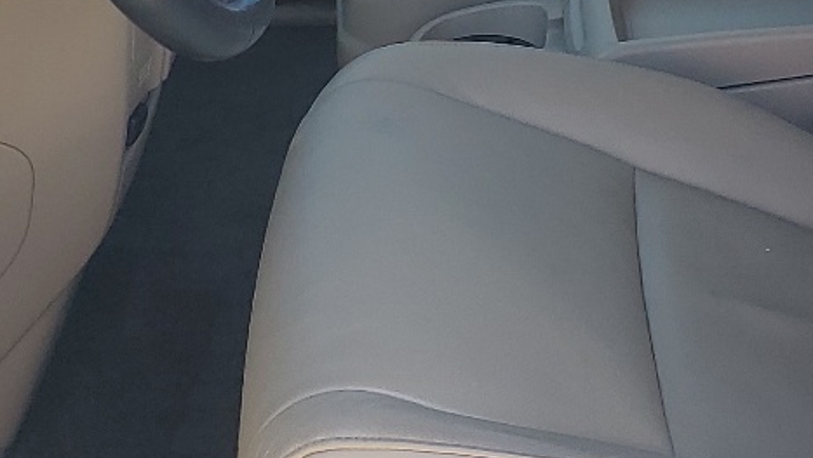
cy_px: -66
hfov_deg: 21.9
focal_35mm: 97
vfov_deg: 12.3
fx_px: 2092
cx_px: 547
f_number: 1.5
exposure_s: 1/556
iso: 50
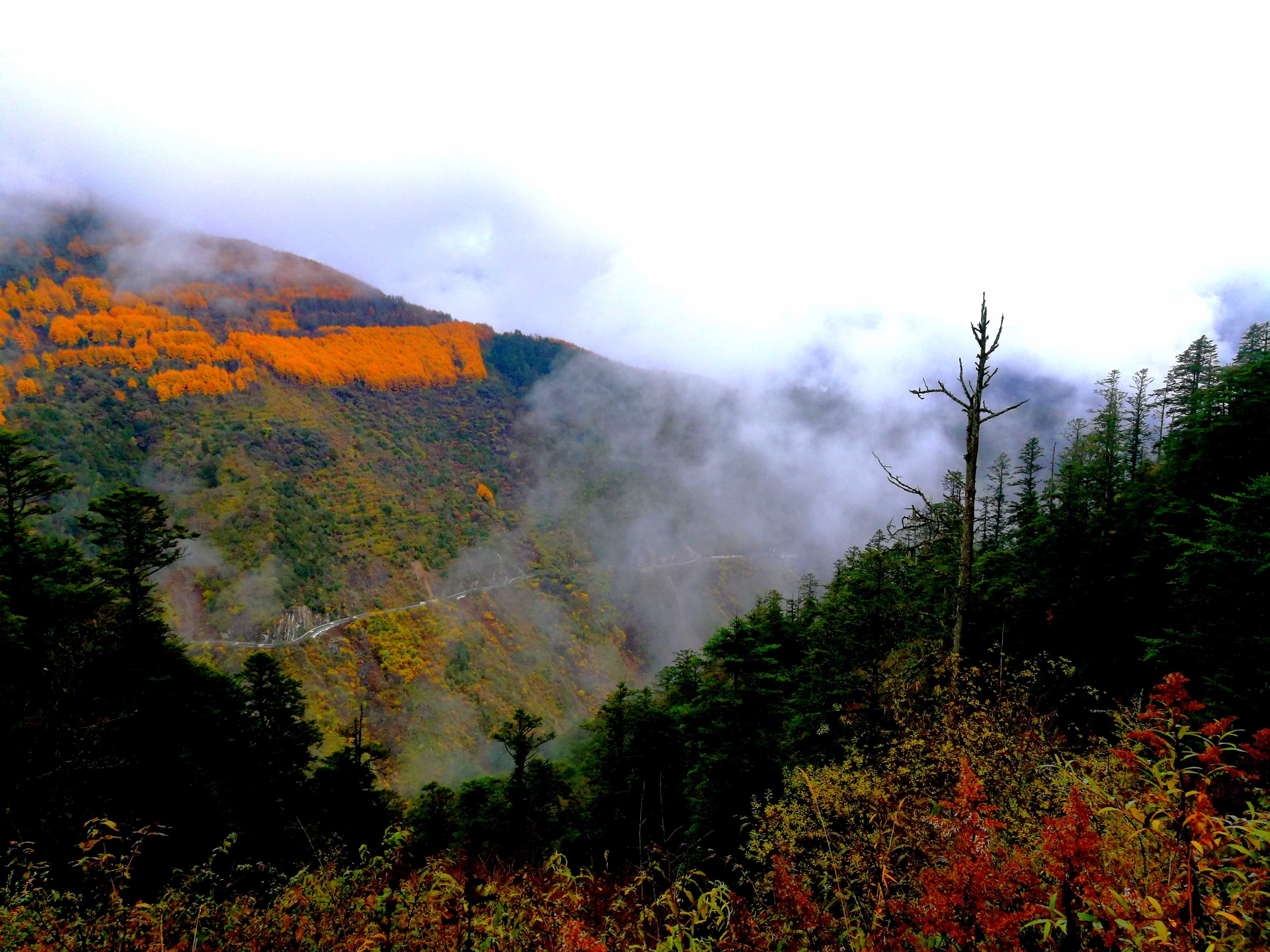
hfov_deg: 65.3
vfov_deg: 51.4
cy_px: 476
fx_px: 991
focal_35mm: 27
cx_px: 635
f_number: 2.2
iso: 50
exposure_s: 1/907
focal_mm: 4.5
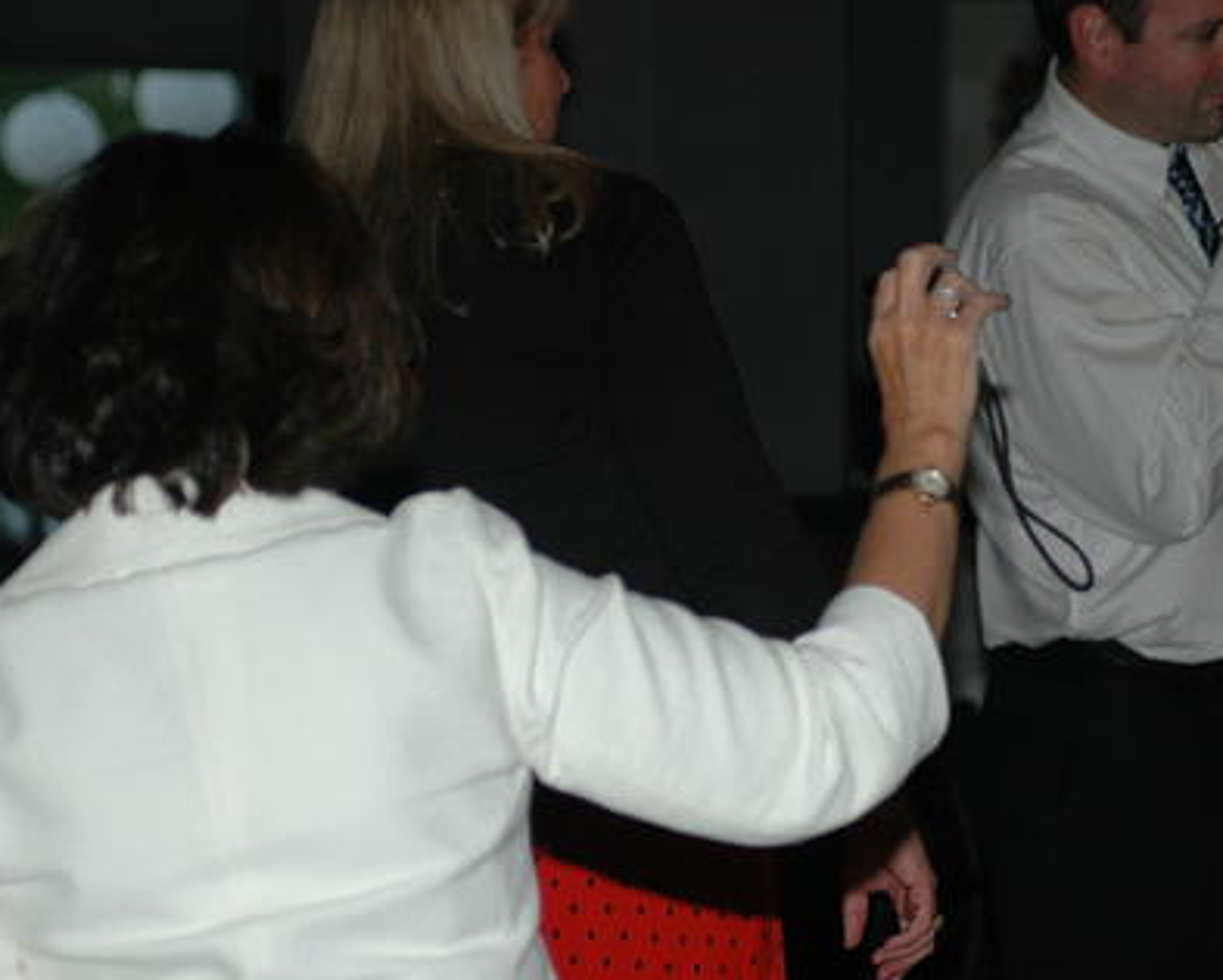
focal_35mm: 206
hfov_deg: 9.4
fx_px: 7462
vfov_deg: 7.5
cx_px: 610
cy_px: 582
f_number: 4.2
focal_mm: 90
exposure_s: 1/60
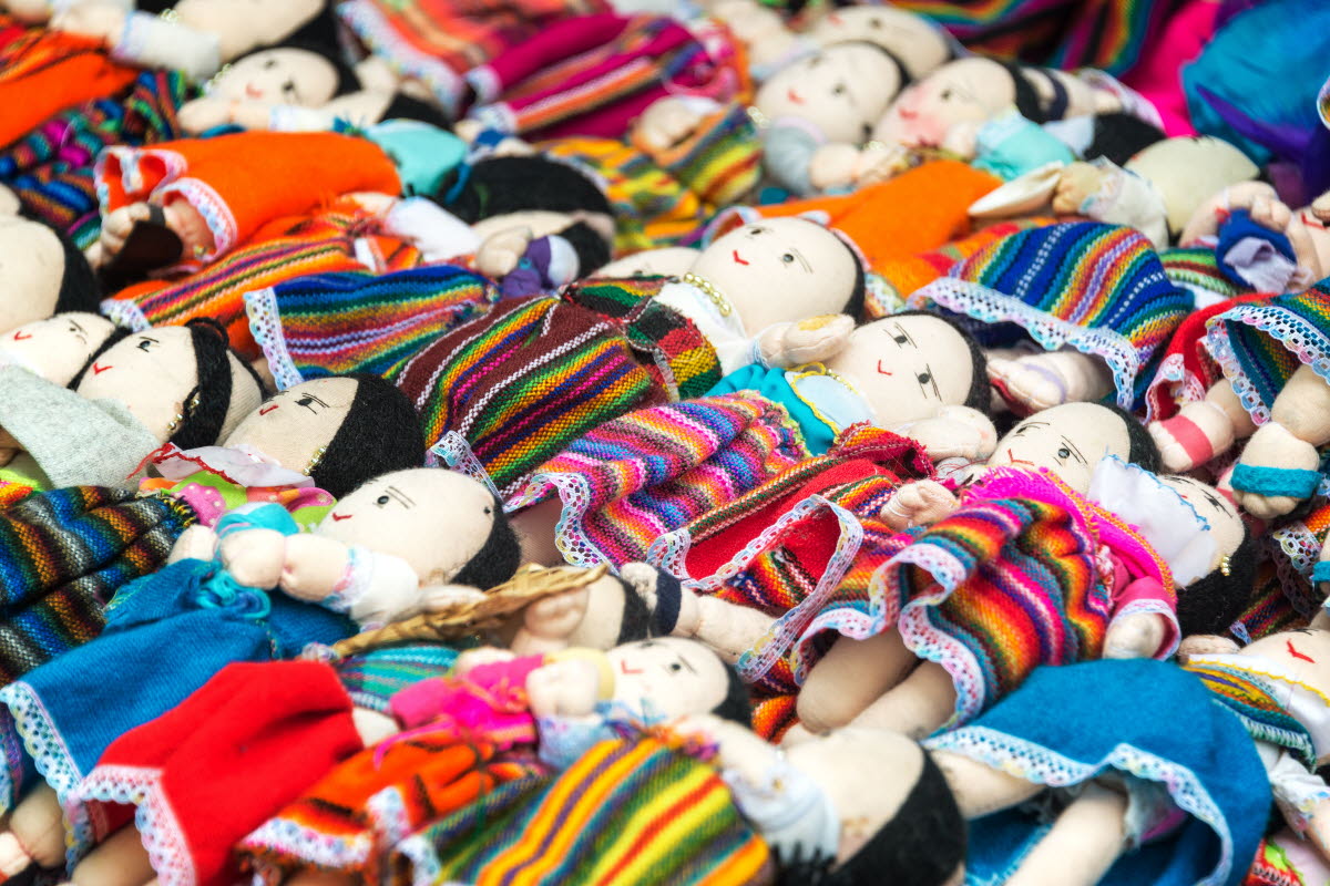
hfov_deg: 11.4
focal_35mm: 180
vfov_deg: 7.6
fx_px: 6649
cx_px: 665
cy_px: 443
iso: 400
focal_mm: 180
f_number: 5.6
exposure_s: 1/200
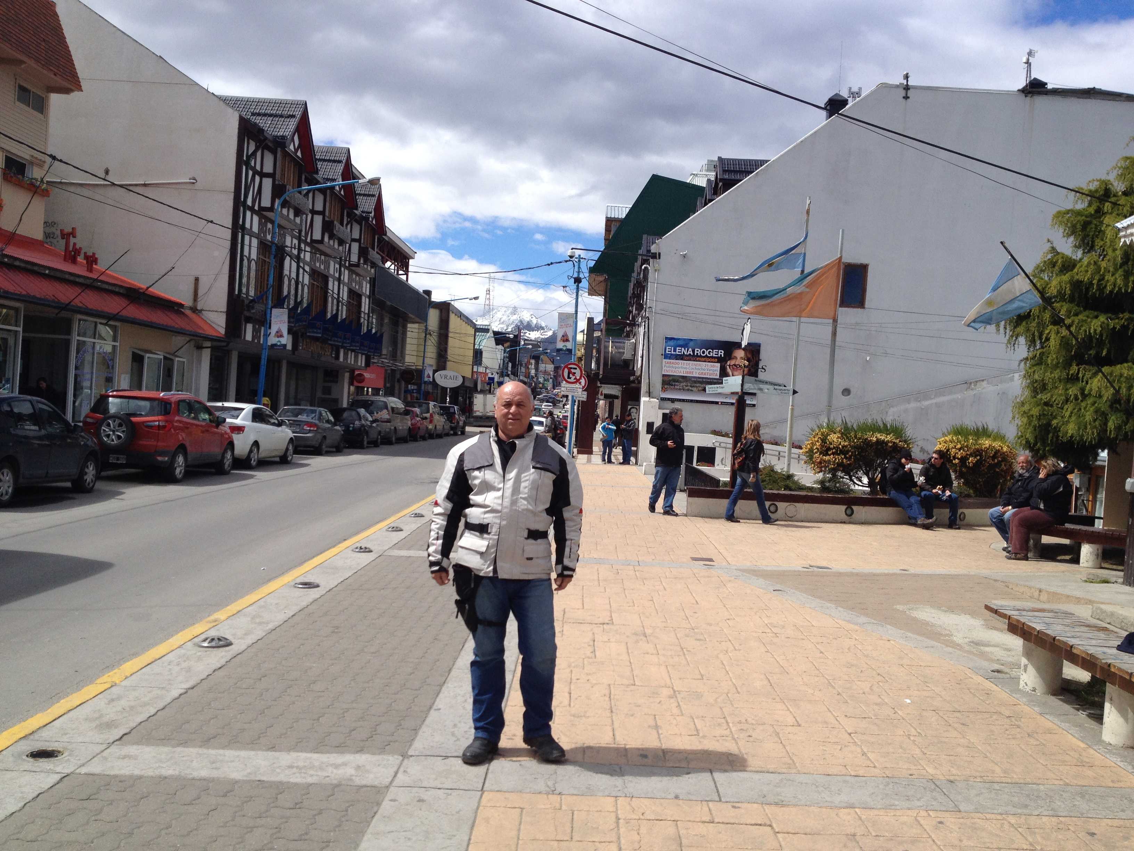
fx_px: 1147
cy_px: 426
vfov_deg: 40.7
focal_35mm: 35
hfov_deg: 52.6
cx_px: 567
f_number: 2.4
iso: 50
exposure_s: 1/2404
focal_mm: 4.28
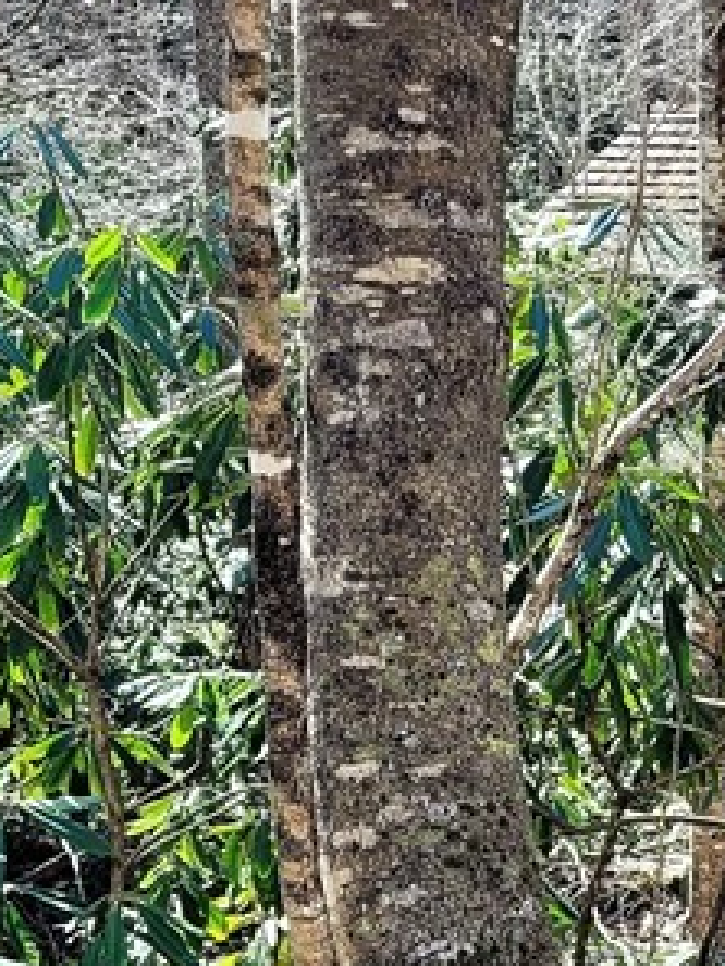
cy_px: 689
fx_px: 2513
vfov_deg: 21.6
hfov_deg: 15.4
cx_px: 1022
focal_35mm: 90
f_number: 1.8
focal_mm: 5.4
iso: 40
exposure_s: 1/334
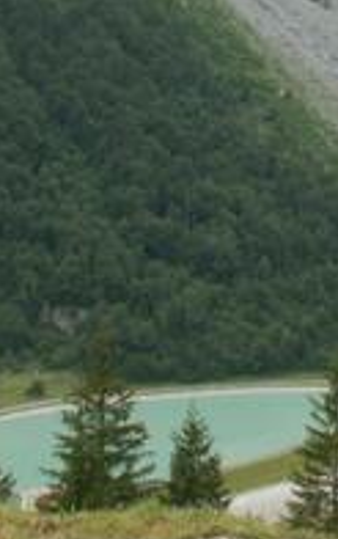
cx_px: 346
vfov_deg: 16.8
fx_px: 1778
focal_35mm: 121
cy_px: -8
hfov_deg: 10.8
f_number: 5
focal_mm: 5.86
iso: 50
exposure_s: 1/125
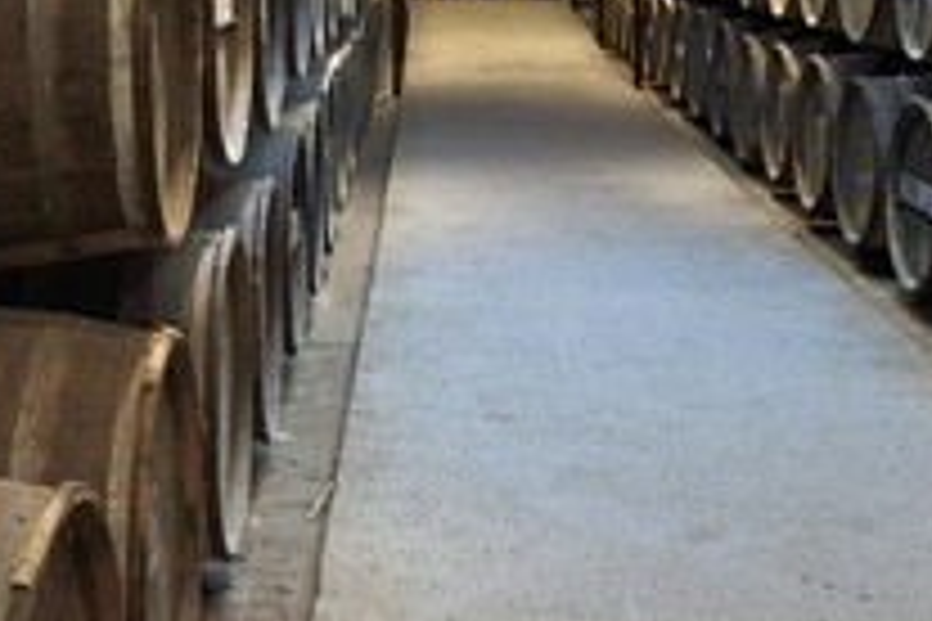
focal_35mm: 65
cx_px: 308
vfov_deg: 20.5
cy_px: 68
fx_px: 1683
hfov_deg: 30.7
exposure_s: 1/20
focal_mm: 32
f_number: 6.3
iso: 1600
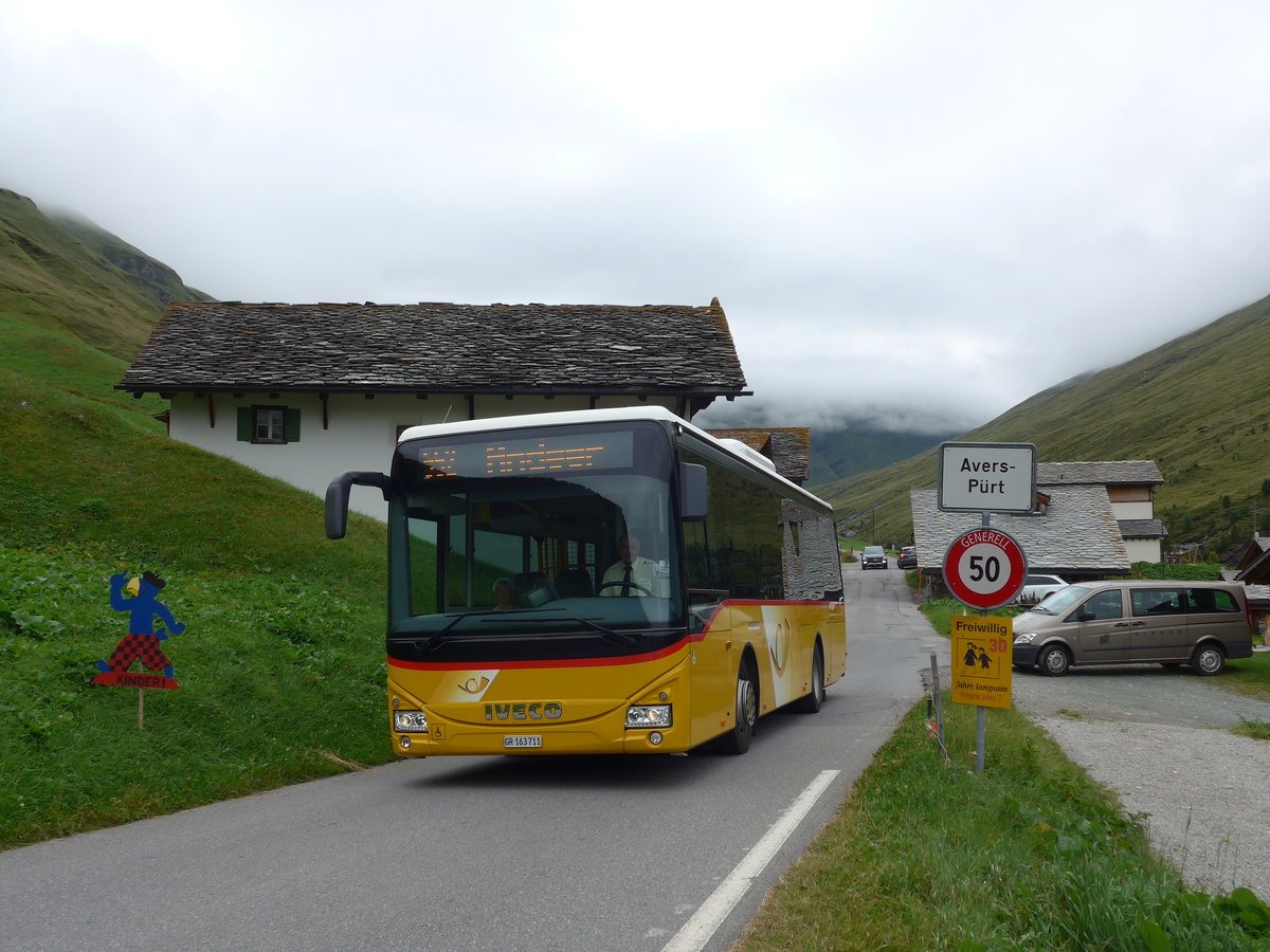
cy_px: 476
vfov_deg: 39.7
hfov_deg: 51.4
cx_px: 635
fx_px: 1321
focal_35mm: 36
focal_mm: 7.5
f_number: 2.8
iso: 80
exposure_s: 1/1600
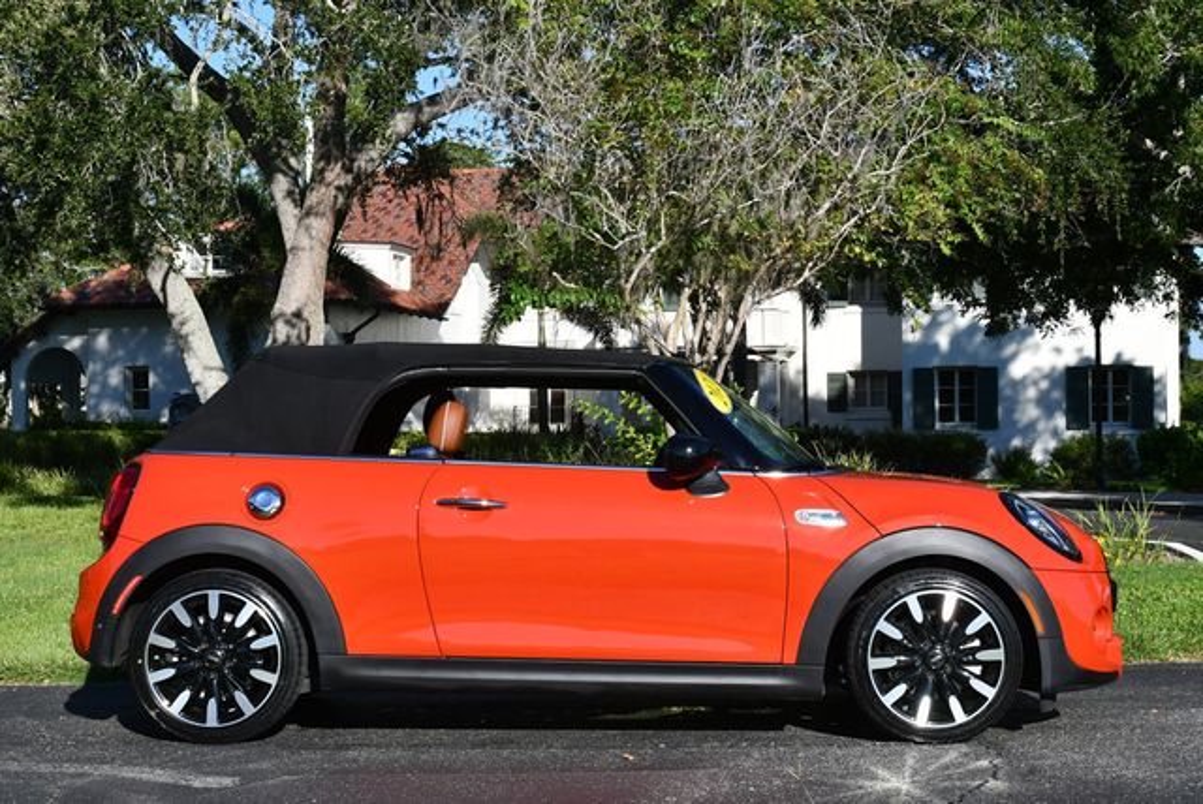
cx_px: 602
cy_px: 402
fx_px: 2141
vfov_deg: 21.3
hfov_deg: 31.4
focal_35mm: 64
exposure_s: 1/320
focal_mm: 32
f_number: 9
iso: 100
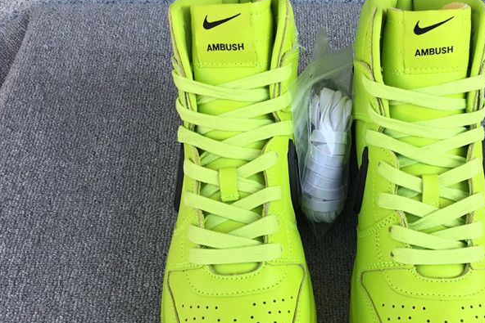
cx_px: 309
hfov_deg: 40.0
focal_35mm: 49
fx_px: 660
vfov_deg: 27.5
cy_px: 198
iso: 25
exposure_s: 1/218
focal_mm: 3.3
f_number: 2.4
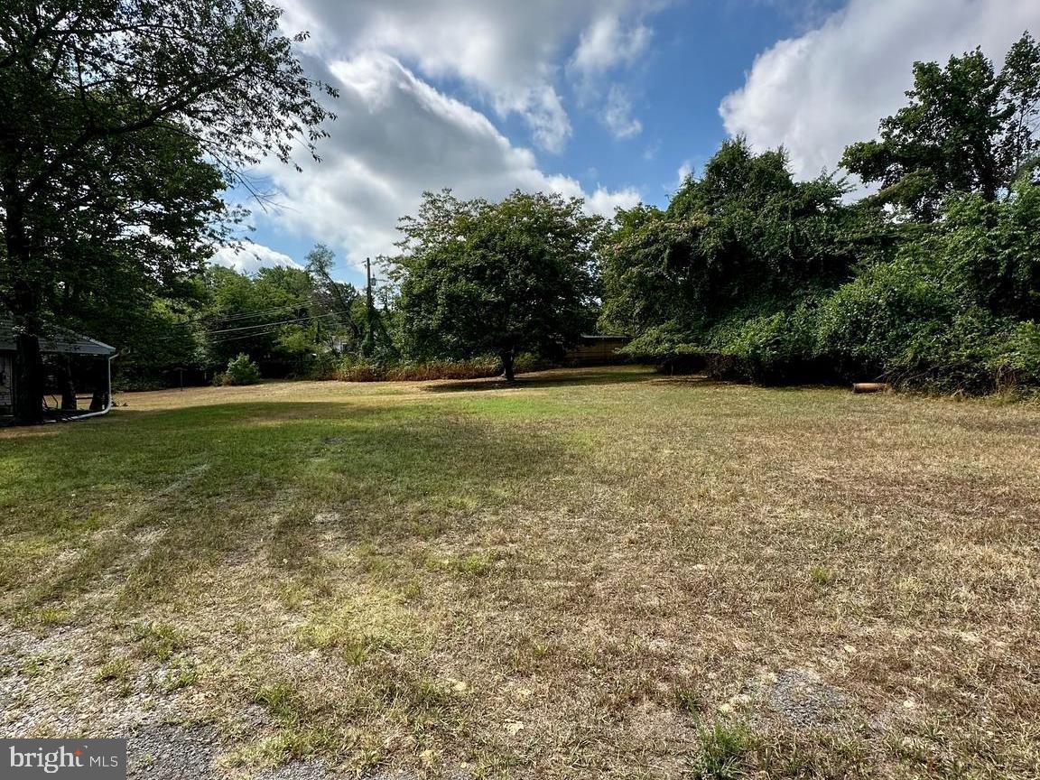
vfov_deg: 85.7
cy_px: 390
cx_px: 520
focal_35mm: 14
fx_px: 421
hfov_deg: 102.1
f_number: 2.2
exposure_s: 1/1689
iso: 50
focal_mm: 2.22
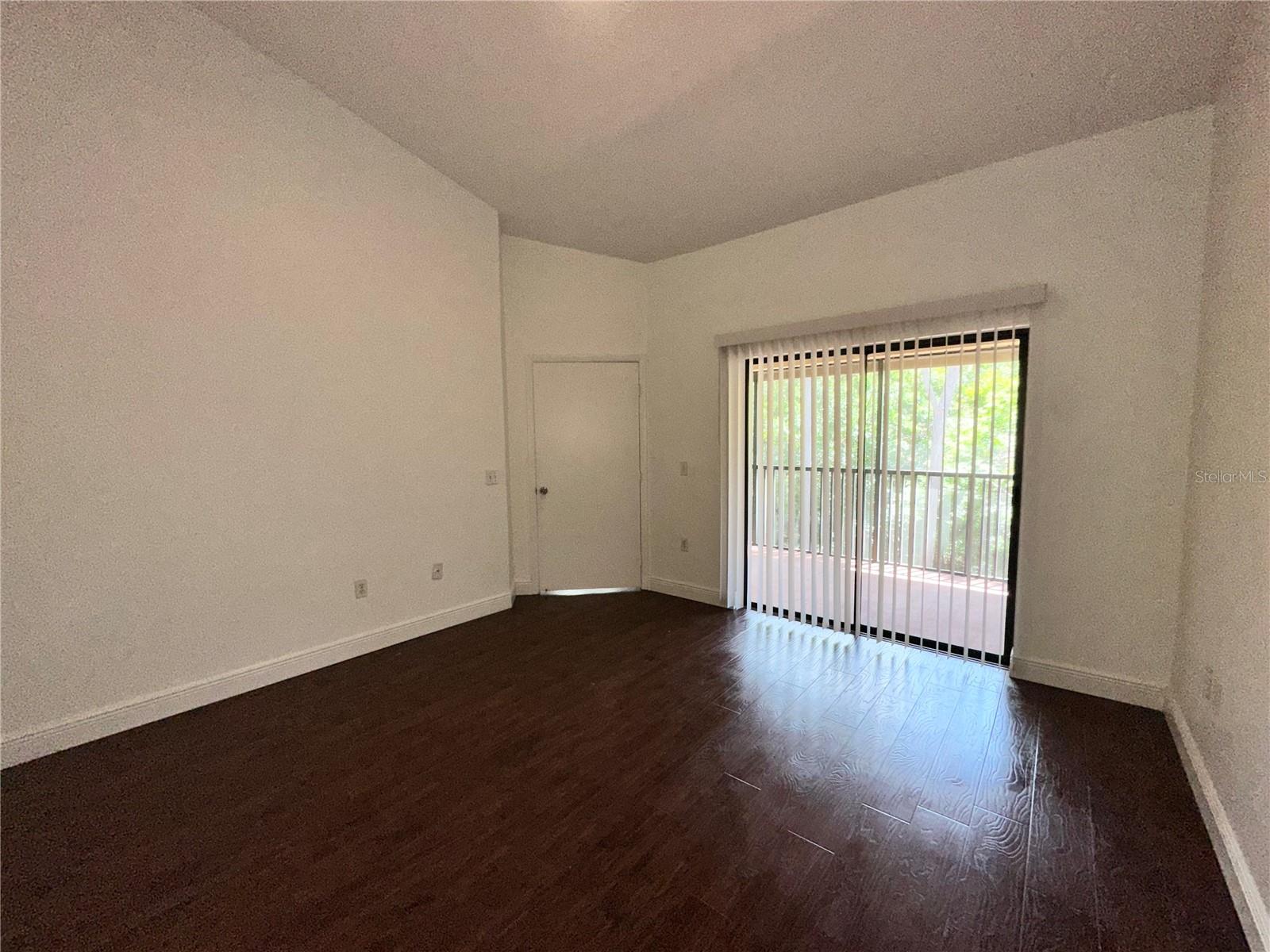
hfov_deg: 102.1
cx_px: 635
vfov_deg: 85.7
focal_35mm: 14
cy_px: 476
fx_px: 514
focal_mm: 2.22
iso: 50
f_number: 2.2
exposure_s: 1/122
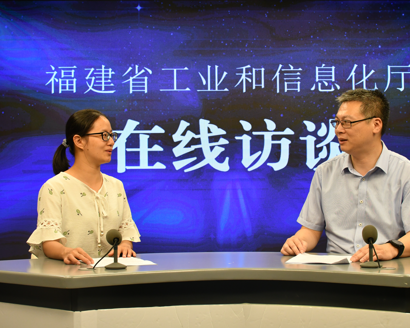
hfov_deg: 32.5
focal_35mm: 58
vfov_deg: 26.2
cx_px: 223
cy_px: 163
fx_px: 704
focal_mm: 34
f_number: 7.1
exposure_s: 1/160
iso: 1000
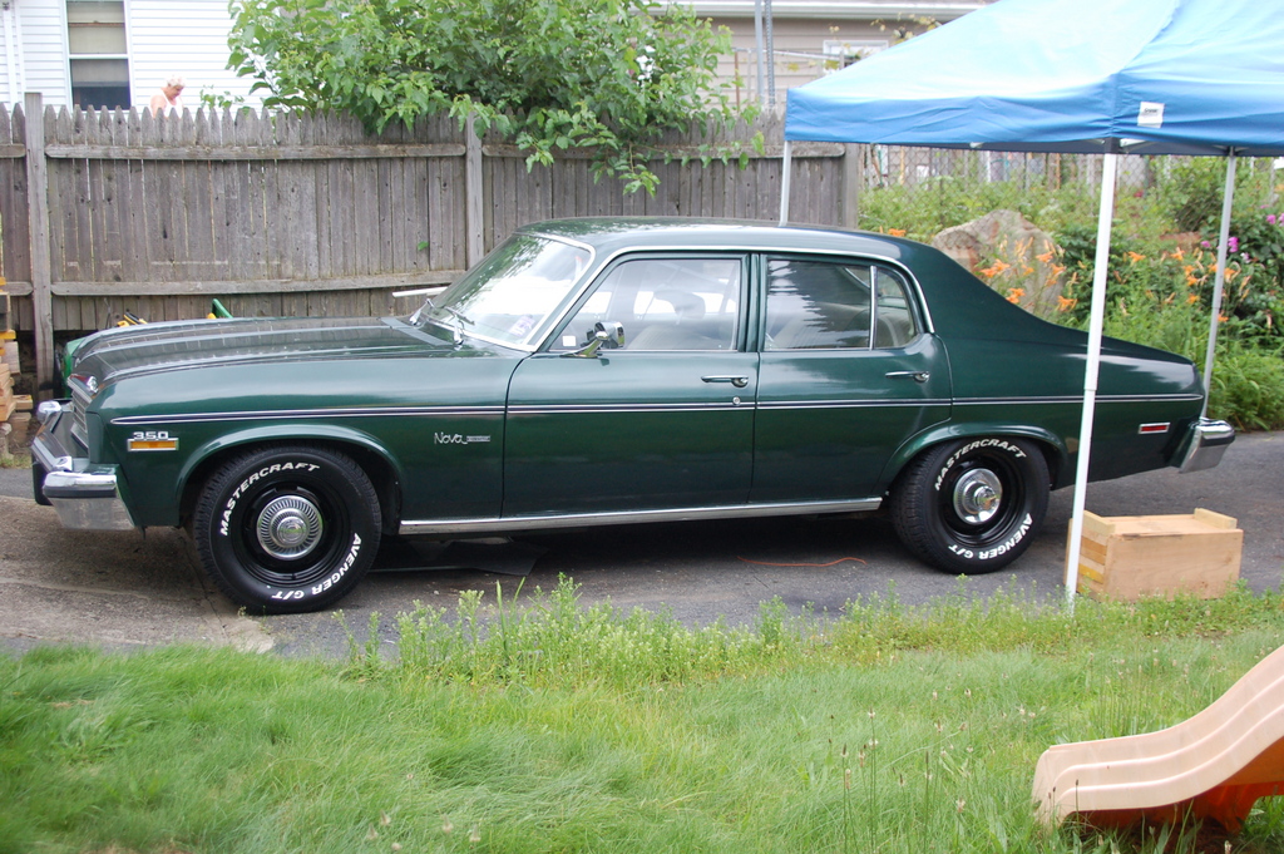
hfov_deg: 46.4
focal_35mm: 42
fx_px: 1497
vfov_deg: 31.8
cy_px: 427
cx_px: 642
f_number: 4
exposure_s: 1/60
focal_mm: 28
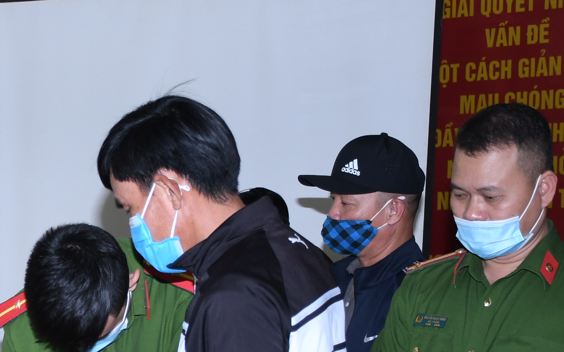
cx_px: 4
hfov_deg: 17.7
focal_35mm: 115
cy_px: 394
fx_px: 1774
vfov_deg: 11.2
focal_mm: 27
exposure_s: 1/200
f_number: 4
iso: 320
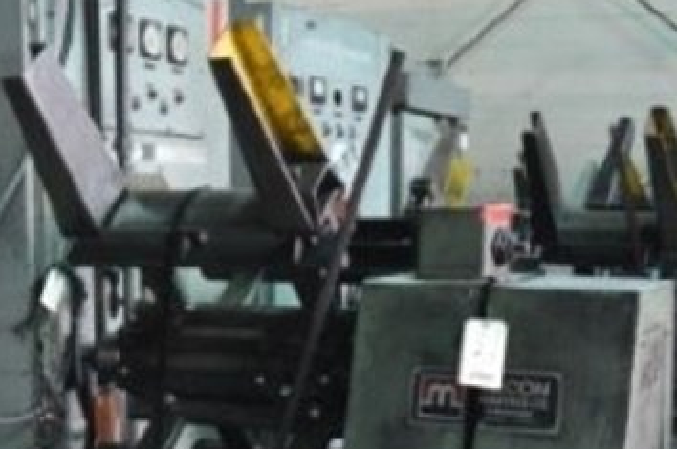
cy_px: 466
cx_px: 298
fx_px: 1146
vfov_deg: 21.3
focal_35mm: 61
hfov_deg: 32.9
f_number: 3.5
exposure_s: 1/60
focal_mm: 18
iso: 1800
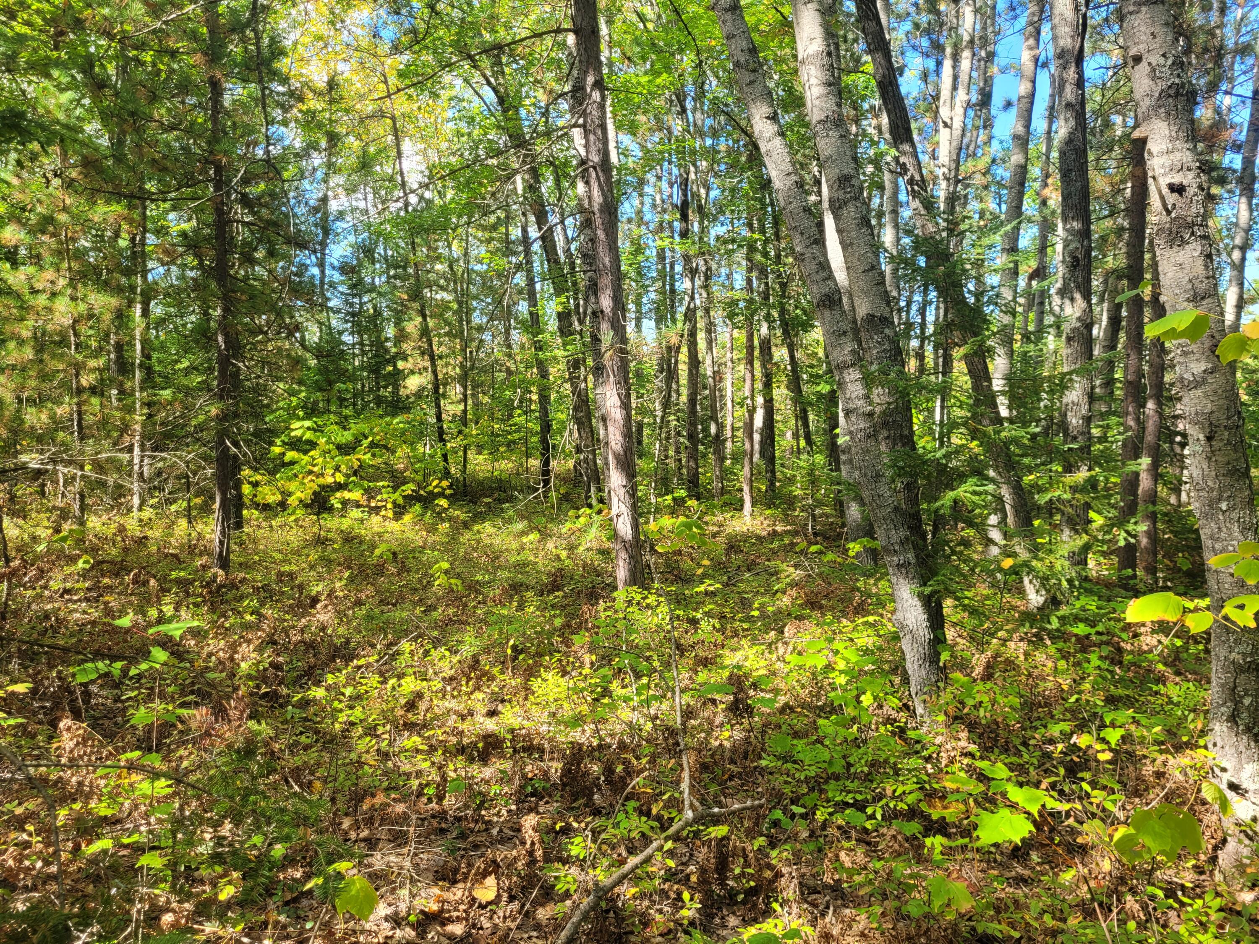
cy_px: 472
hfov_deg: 67.3
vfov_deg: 53.1
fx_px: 946
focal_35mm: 26
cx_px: 630
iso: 40
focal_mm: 5.4
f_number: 1.8
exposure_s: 1/234
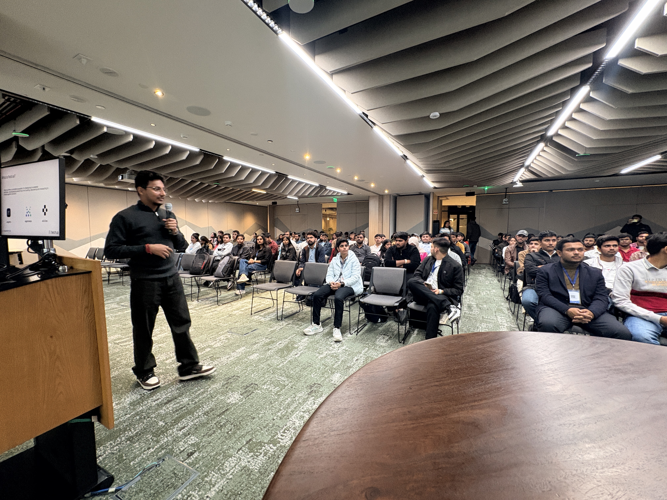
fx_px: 270
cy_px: 250
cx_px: 334
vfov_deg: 85.7
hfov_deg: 102.1
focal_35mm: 14
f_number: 2.2
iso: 320
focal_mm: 2.22
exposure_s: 1/50
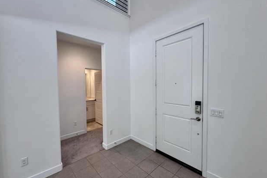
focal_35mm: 15
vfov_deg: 77.3
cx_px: 135
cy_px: 90
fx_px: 111
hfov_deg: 100.4
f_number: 2.2
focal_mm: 2.22
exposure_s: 1/120
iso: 80
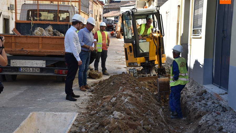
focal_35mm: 60
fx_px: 375
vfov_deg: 20.0
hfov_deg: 34.9
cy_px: 67
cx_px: 118
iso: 100
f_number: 4.2
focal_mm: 38
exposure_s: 1/250
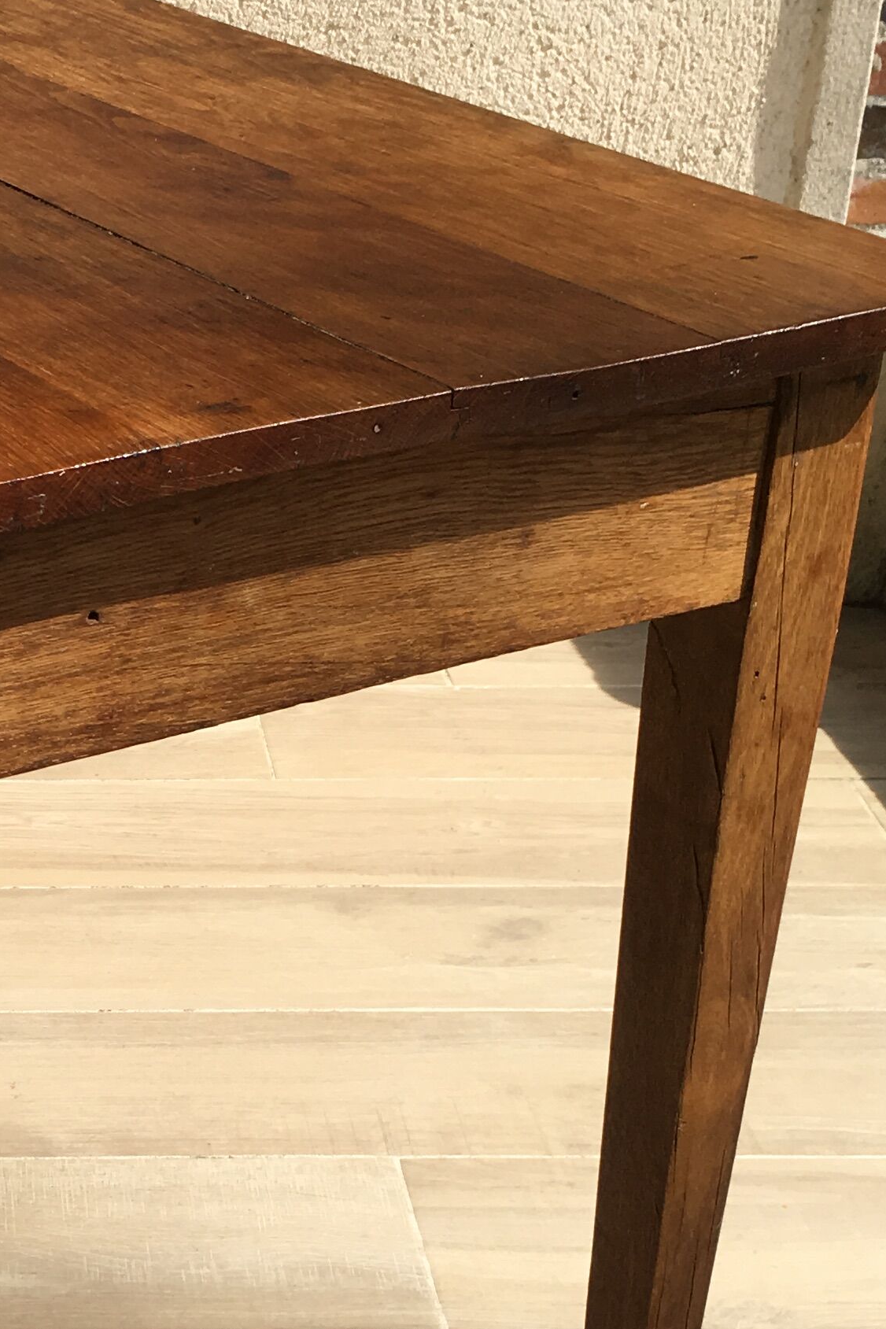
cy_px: 837
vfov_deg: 28.0
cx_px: -72
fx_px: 2658
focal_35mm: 72
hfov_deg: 18.3
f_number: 2.2
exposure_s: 1/1099
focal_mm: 4.15
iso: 25
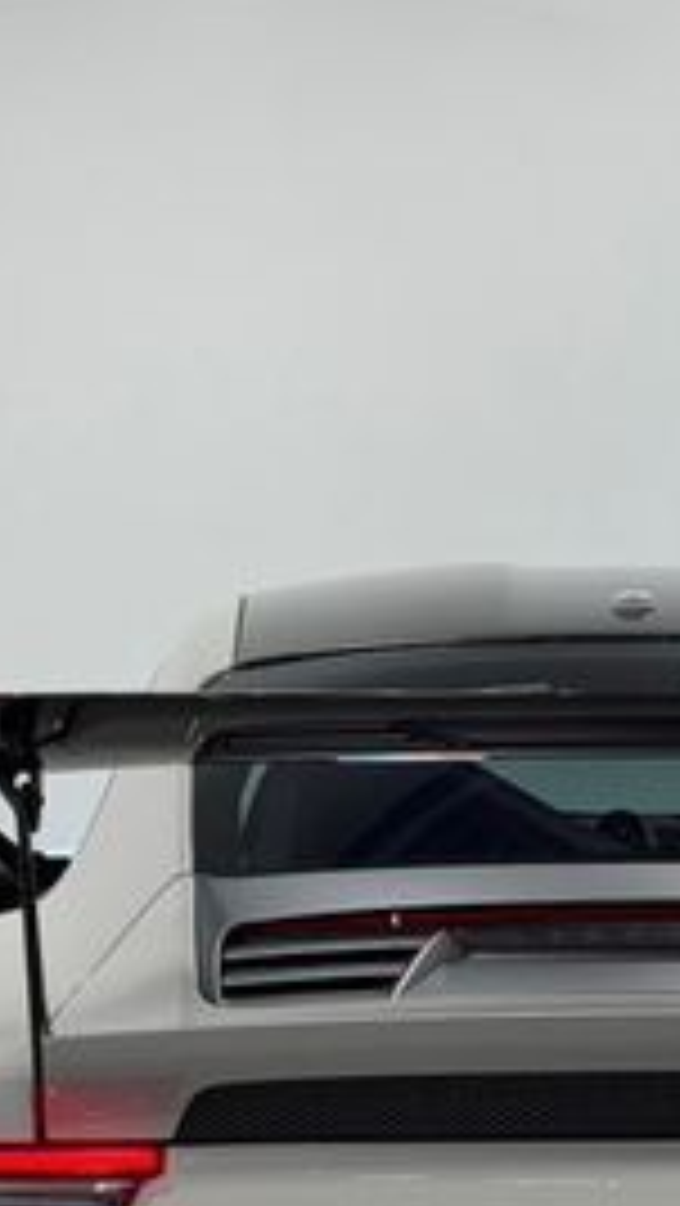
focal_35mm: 125
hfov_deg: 9.7
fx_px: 4002
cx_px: 626
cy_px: 1066
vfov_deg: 16.9
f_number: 1.78
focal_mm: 6.76
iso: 64
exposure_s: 1/281
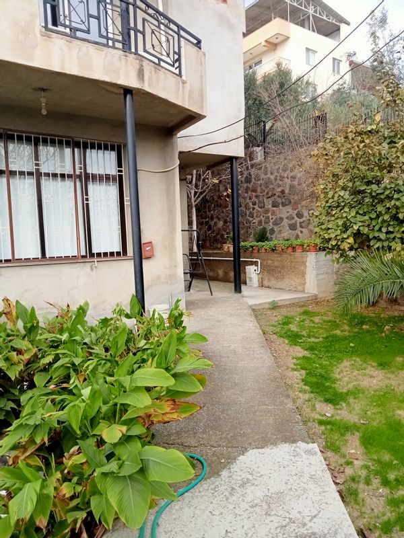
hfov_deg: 49.7
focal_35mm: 28
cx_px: 202
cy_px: 269
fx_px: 436
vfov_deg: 63.4
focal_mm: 3.46
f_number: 2.2
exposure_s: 1/205
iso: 100
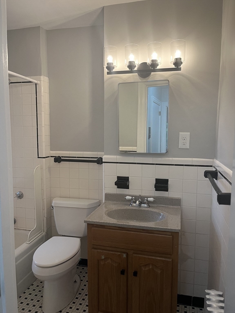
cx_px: 118
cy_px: 156
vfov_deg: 67.3
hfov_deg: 53.1
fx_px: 235
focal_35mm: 26
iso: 100
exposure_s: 1/60
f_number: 1.6
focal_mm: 5.1
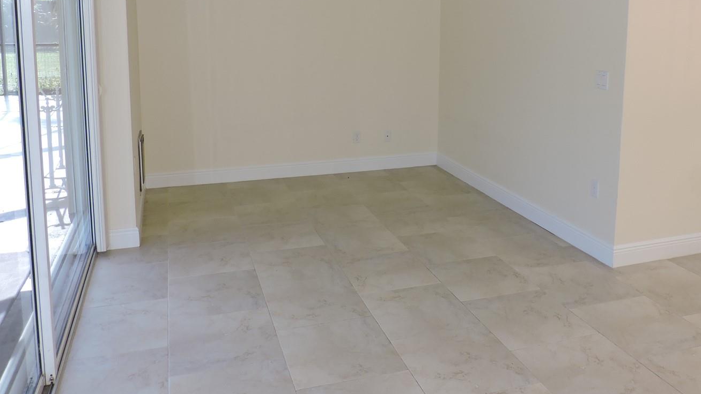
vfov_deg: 35.7
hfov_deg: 61.0
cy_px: 91
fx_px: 595
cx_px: 368
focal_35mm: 32
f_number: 3
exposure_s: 1/40
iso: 180
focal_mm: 4.3
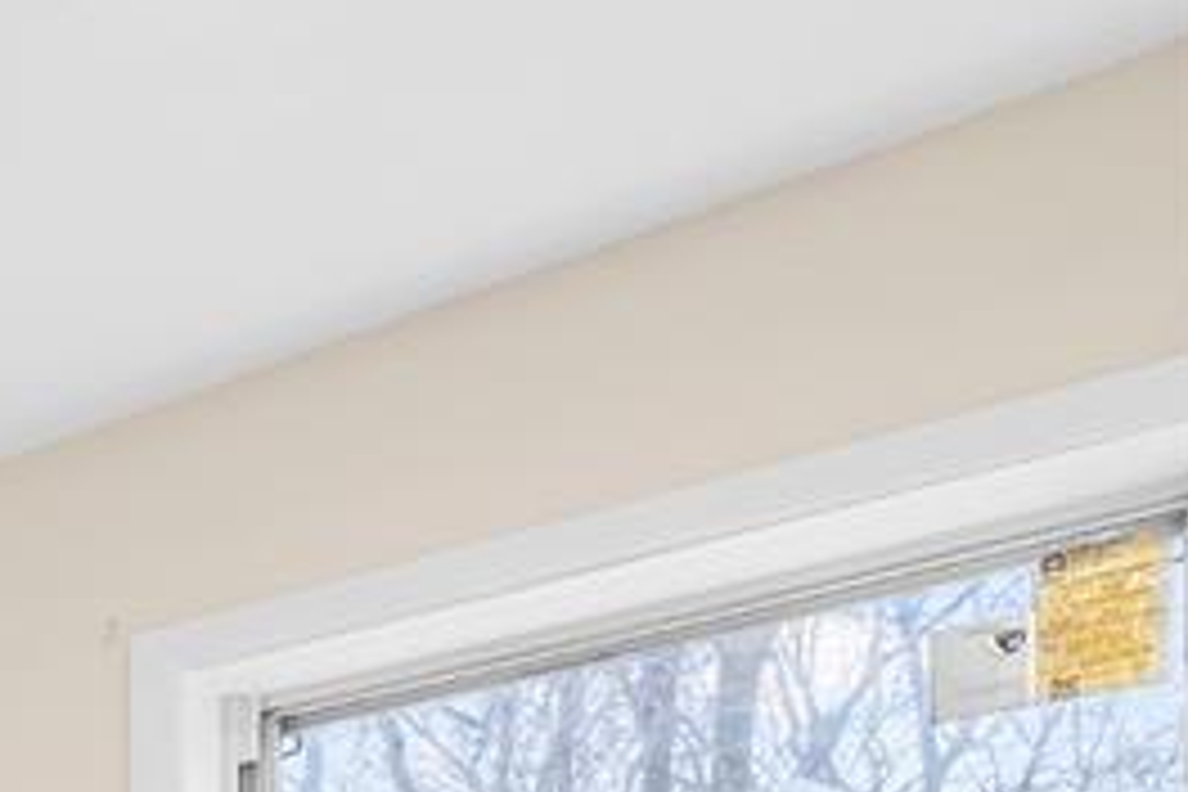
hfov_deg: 20.0
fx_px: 2046
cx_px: -1094
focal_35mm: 62
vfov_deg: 17.3
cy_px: 1485
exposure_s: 1/3
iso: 100
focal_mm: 16
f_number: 8
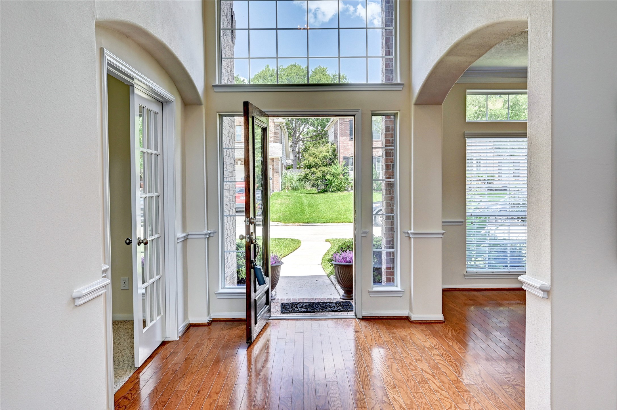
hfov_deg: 62.0
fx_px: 514
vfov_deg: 43.5
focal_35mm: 30
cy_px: 205
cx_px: 308
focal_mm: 30
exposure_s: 1/40
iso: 400
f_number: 8
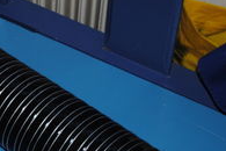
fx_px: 866
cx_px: -93
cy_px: 66
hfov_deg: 14.1
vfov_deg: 9.9
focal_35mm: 138
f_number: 4.5
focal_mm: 28
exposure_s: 1/60
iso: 200
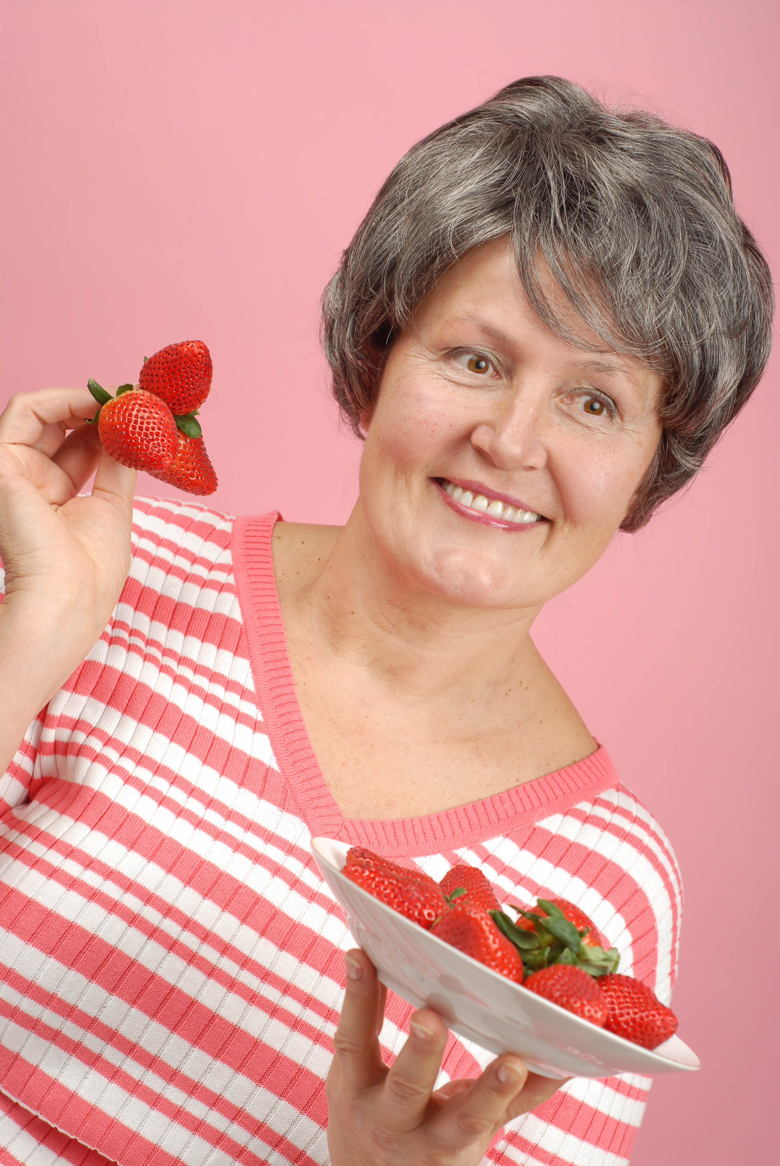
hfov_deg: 18.2
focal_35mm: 75
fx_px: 2430
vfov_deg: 27.0
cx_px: 390
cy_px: 583
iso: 100
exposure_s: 1/250
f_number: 5.6
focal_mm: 50
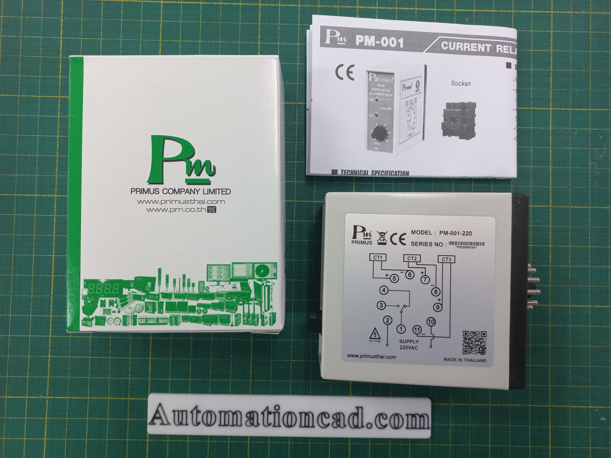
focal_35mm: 25
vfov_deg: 54.9
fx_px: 441
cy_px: 229
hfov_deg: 69.4
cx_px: 306
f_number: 1.8
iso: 200
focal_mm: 4.6
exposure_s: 1/50
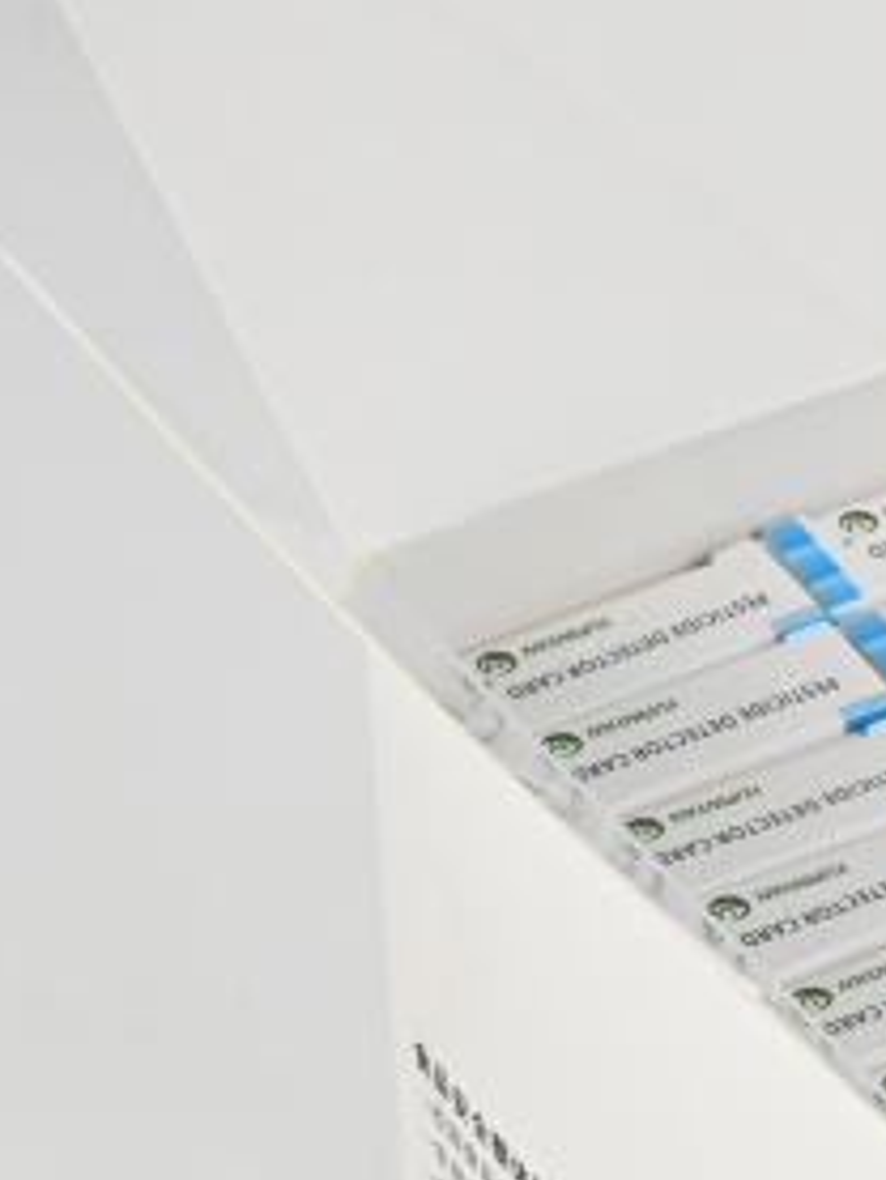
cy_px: 1061
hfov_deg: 6.2
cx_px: 1631
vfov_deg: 8.4
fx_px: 7980
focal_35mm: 234
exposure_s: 1/125
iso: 800
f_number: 11
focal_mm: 50
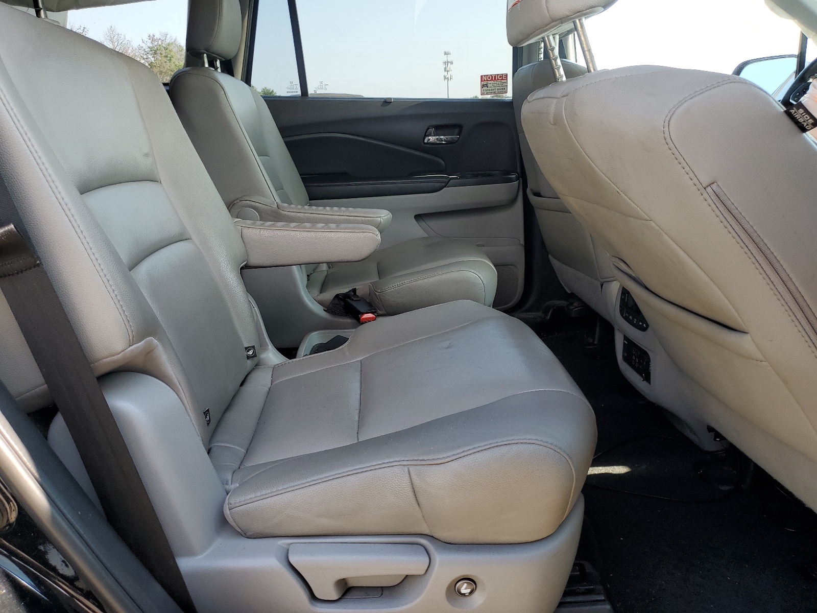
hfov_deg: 67.3
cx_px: 408
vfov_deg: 53.1
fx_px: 614
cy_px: 306
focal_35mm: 26
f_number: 1.5
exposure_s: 1/270
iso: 50
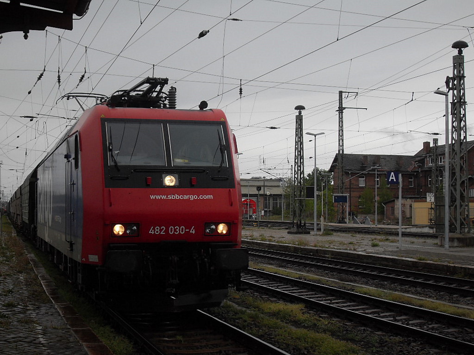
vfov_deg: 24.8
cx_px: 237
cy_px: 178
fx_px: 808
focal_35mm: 59
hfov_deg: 32.7
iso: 80
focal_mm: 10.1
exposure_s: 1/500
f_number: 3.7
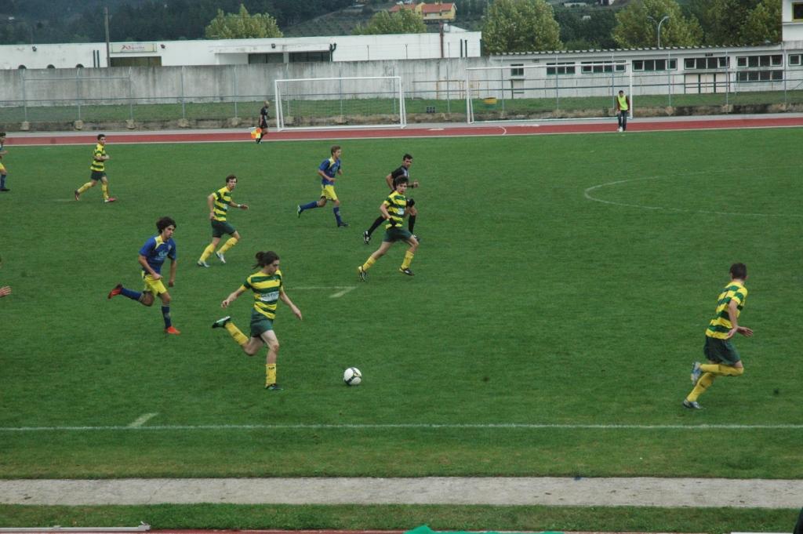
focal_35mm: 105
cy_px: 267
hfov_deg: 19.5
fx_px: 2340
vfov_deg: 13.0
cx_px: 402
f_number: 11
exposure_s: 1/500
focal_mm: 70
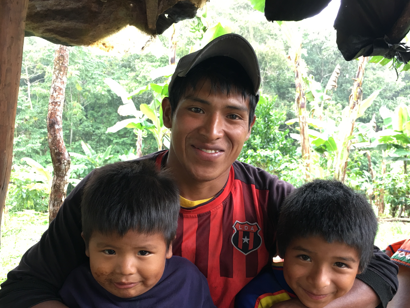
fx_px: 426
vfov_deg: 39.4
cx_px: 212
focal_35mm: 36
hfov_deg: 51.3
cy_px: 189
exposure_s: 1/30
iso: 25
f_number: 2.2
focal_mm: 4.15
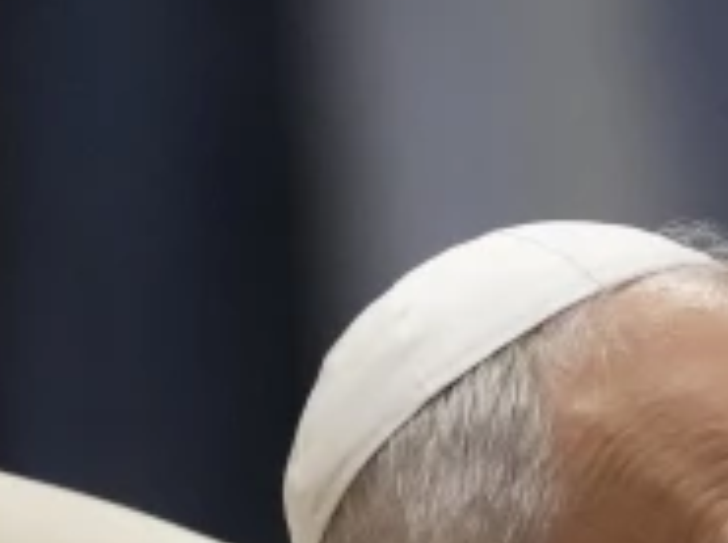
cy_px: 1102
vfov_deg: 0.4
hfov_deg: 0.5
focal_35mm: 3749
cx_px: 854
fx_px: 78691
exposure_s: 1/640
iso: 8000
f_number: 6.3
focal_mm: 600
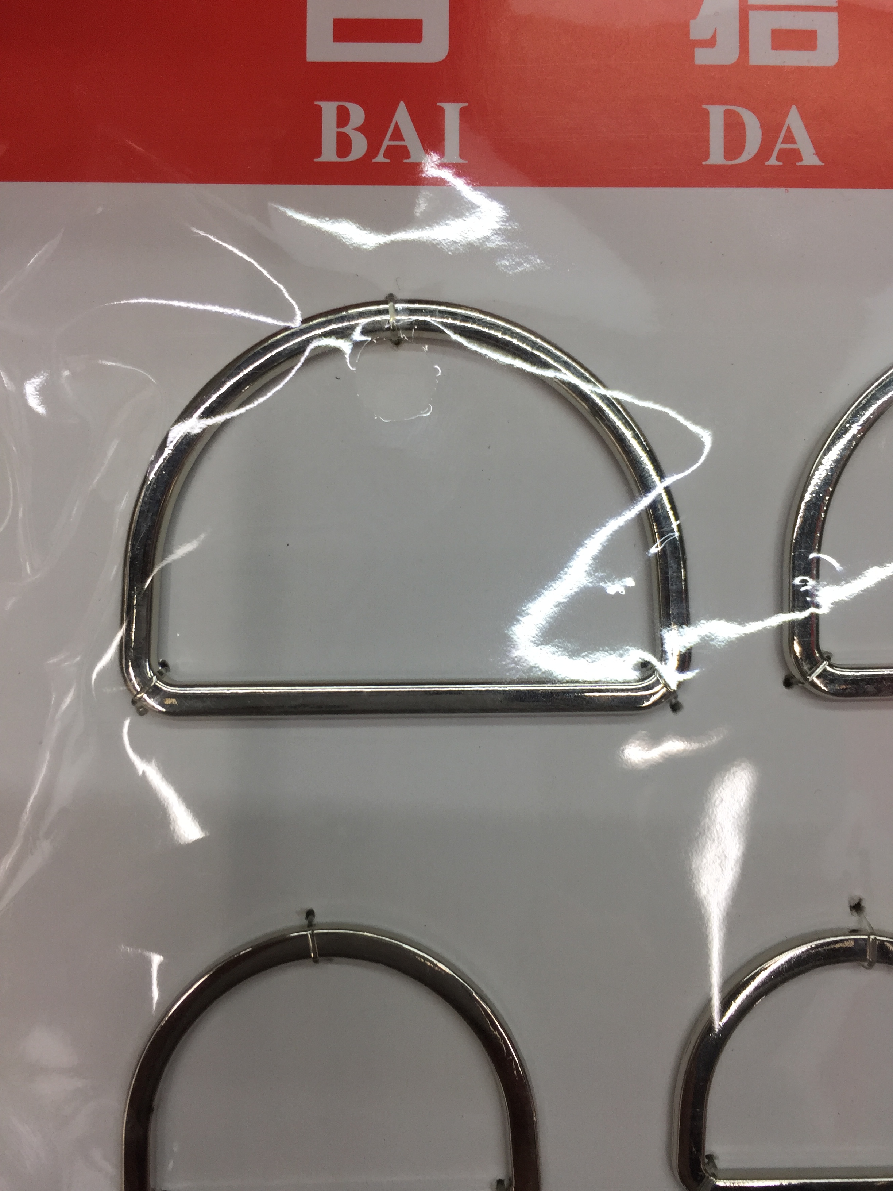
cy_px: 596
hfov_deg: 48.2
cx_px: 446
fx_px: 997
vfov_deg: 61.7
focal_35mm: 29
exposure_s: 1/50
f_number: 2.2
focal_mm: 4.15
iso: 40
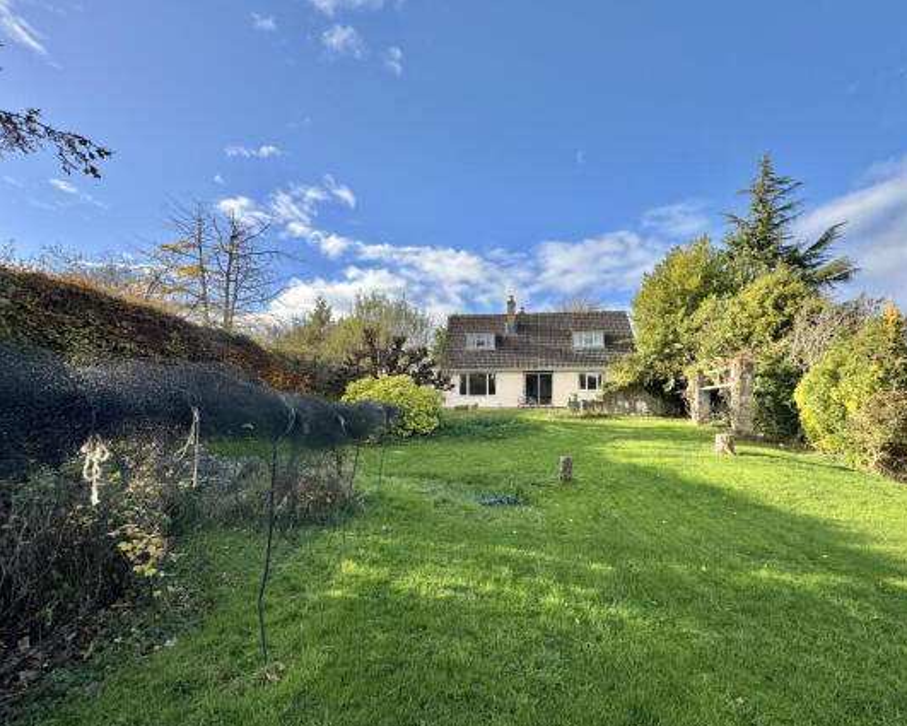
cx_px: 496
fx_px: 403
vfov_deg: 84.0
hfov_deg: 96.5
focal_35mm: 15
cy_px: 372
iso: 50
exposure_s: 1/968
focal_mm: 2.22
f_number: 2.2
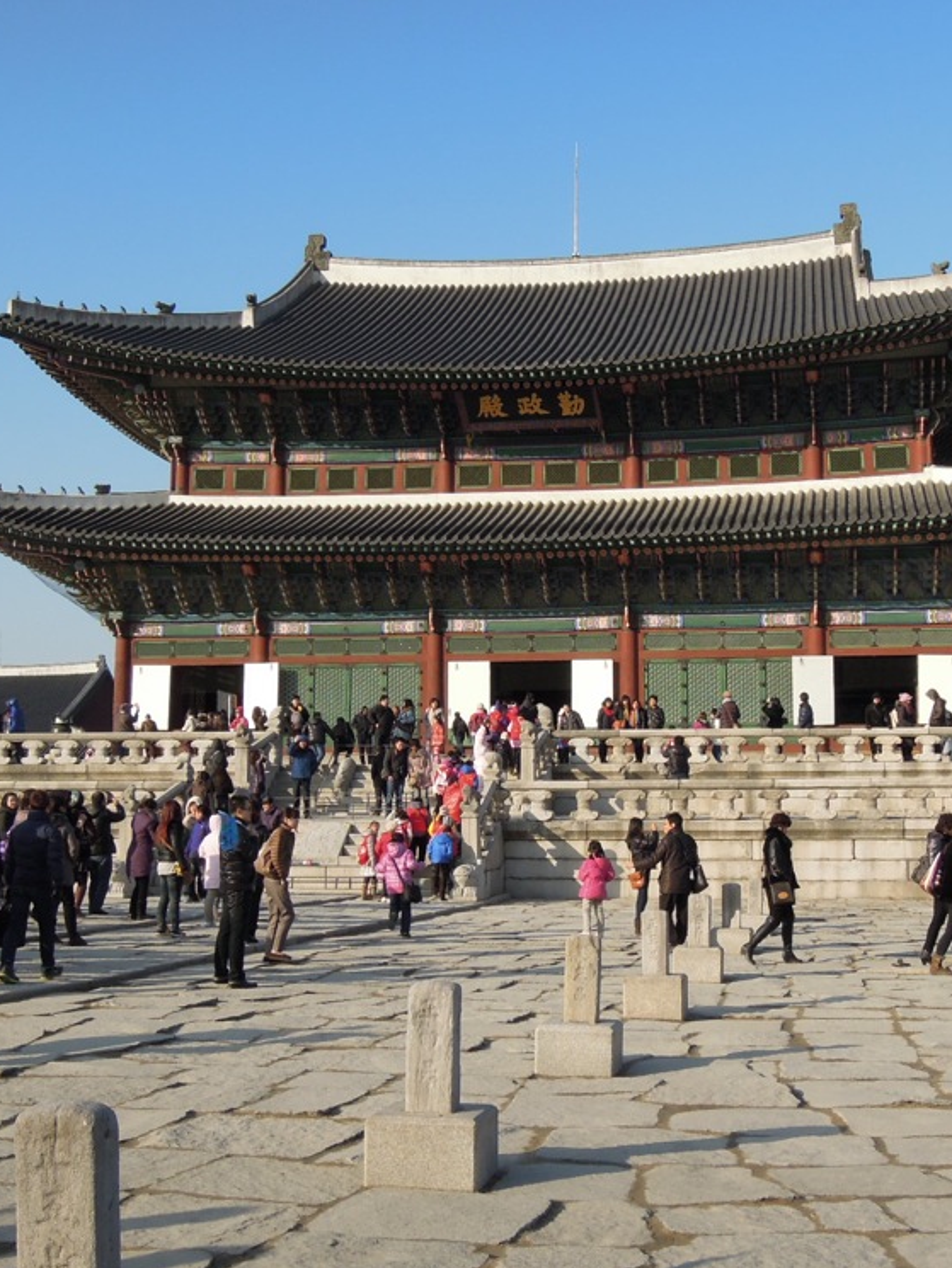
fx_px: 1723
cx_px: 555
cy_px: 637
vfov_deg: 40.4
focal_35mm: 47
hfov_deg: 30.8
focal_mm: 6.3
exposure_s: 1/1250
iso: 160
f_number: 3.5
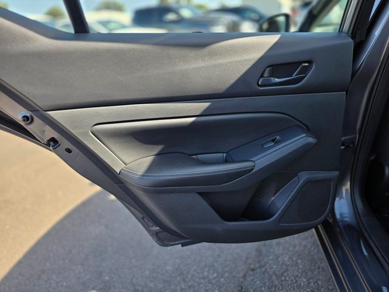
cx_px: 194
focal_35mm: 23
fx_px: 258
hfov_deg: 73.9
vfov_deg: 58.9
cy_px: 146
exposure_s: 1/359
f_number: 1.7
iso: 32
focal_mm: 6.3
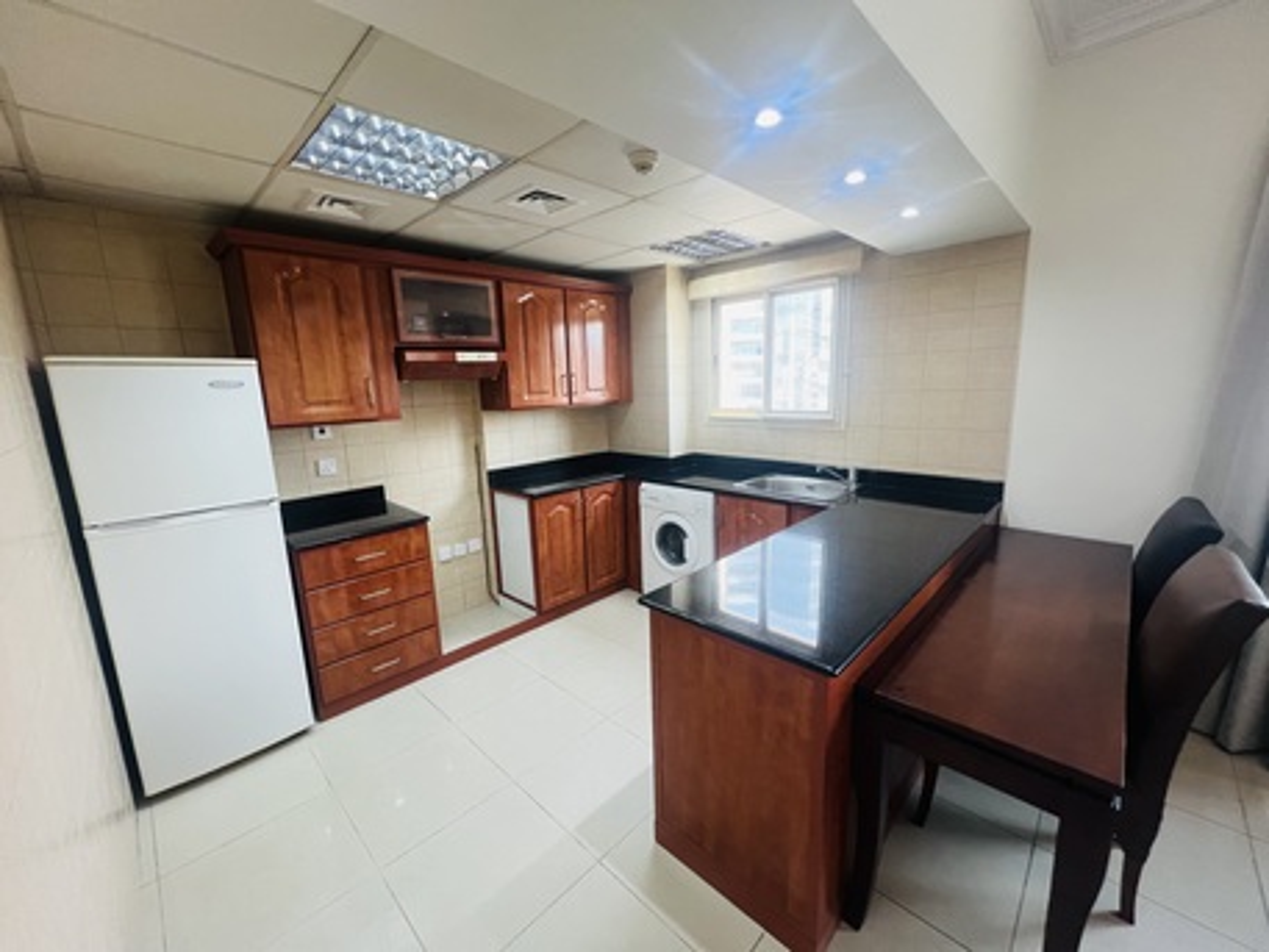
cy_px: 476
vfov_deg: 89.9
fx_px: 477
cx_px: 634
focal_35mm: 13
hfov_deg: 106.2
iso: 160
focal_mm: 1.57
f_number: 1.8
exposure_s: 1/100
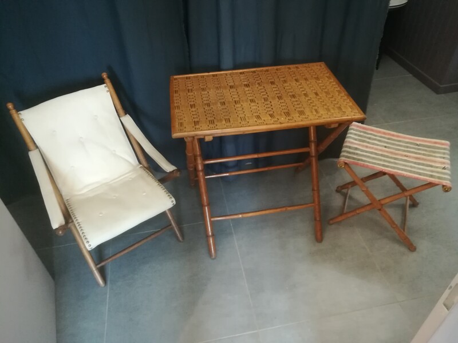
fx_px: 344
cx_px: 229
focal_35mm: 26
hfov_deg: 67.3
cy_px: 172
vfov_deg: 53.1
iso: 500
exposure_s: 1/14.3
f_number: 2.2
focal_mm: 3.83
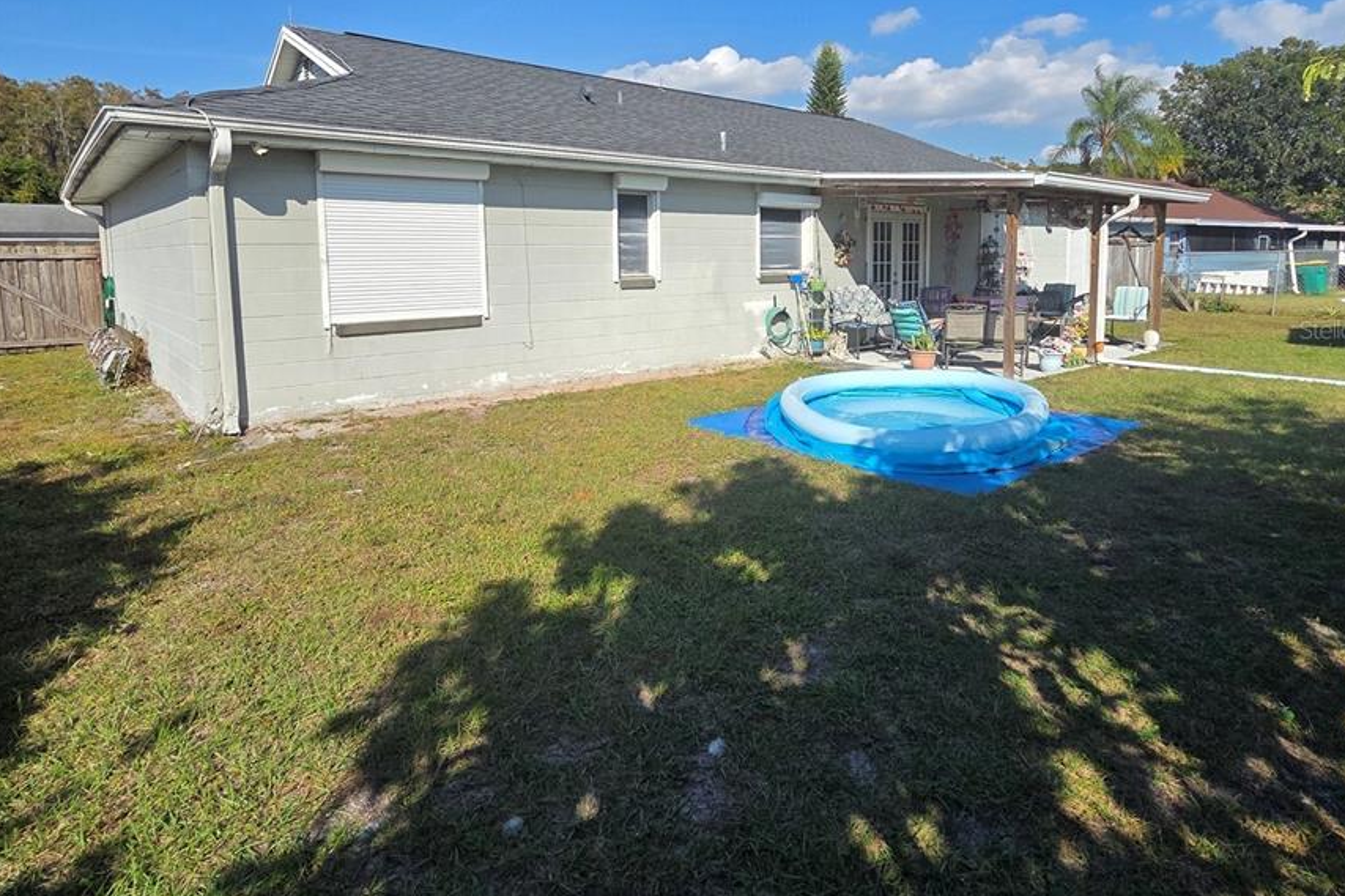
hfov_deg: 86.9
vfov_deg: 63.5
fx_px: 710
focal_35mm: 19
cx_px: 702
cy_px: 329
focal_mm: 2.2
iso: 50
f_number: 2.2
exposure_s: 1/1983
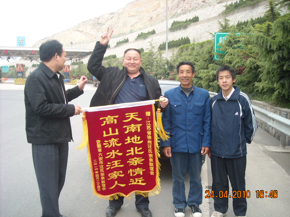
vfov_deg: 40.7
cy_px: 108
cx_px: 145
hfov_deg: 52.6
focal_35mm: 35
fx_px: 293
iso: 64
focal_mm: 5.7
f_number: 2.8
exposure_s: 1/125
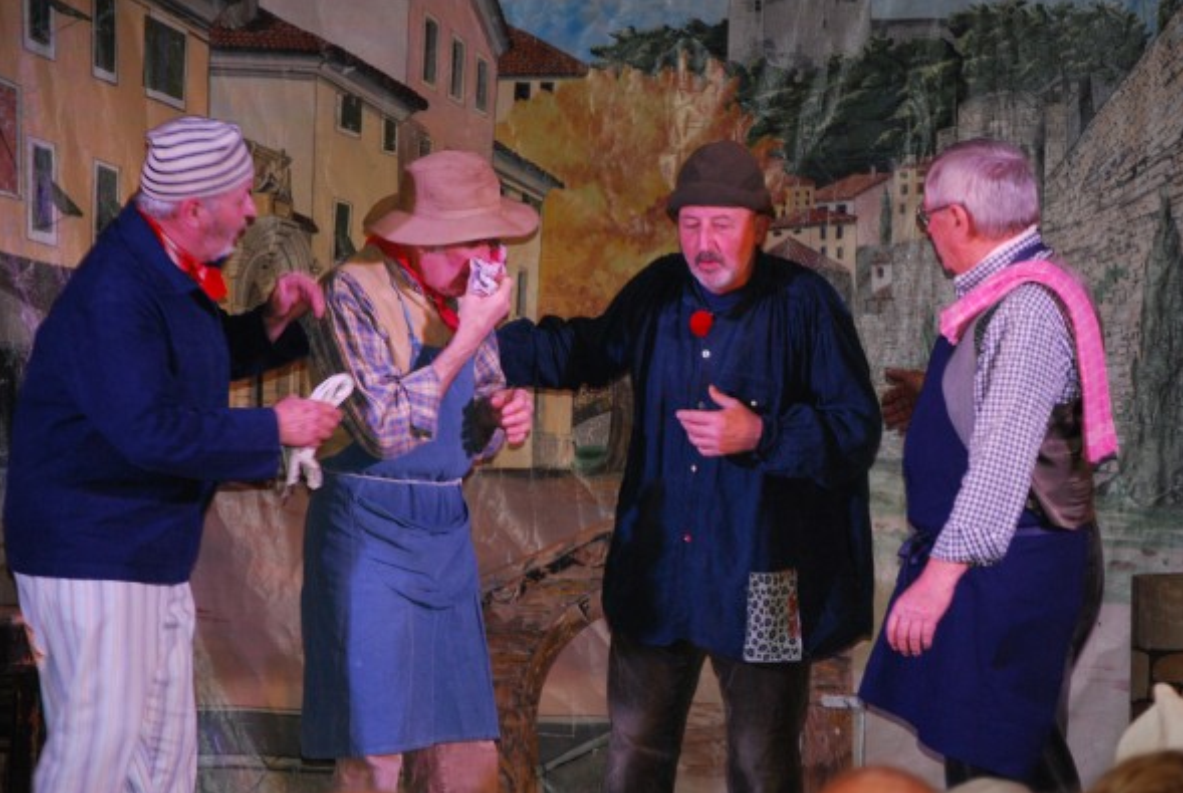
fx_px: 5366
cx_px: 623
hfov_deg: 12.6
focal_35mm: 163
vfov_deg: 8.5
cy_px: 394
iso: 800
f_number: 5
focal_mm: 100
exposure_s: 1/60
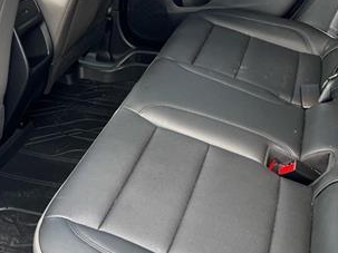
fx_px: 537
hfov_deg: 34.9
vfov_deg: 26.5
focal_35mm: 55
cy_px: 109
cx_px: 151
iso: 125
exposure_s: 1/108
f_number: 1.5
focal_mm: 5.7
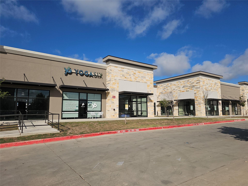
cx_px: 124
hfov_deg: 73.9
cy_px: 93
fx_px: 165
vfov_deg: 58.9
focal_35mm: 23
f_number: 1.7
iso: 10
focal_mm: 6.3
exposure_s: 1/1941
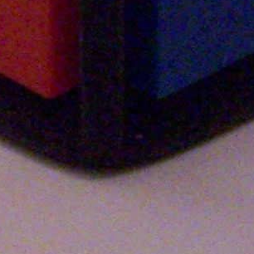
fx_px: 5072
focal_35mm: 611
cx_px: 131
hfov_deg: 2.9
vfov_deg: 2.8
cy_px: -293
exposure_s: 1/6
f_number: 8
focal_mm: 13.7
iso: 400
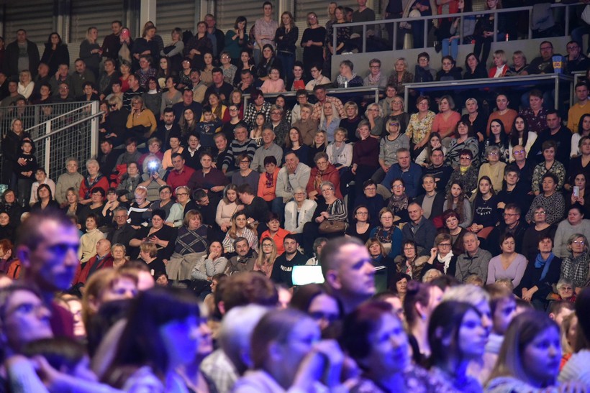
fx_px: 1967
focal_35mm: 120
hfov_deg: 17.1
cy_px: 196
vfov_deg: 11.4
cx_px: 295
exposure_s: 1/60
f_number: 4
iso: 10000
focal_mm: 120
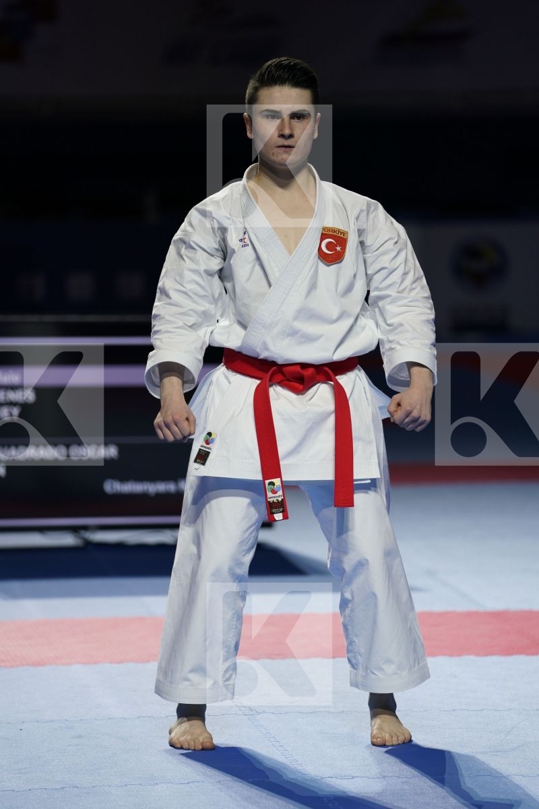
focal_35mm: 191
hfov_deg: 7.2
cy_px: 404
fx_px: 4289
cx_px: 270
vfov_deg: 10.8
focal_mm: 191
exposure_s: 1/500
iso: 400
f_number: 2.8
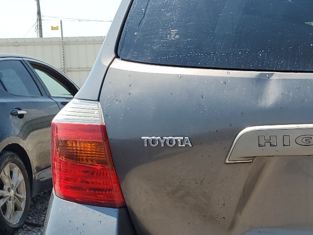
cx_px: 381
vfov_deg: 21.5
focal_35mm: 68
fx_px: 615
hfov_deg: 25.5
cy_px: 153
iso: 50
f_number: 1.5
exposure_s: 1/2500
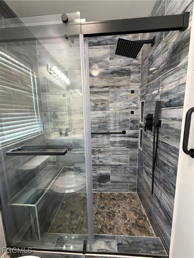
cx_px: 97
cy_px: 129
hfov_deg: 85.7
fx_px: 105
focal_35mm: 14
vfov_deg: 102.1
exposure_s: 1/60
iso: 320
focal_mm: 2.22
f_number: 2.2
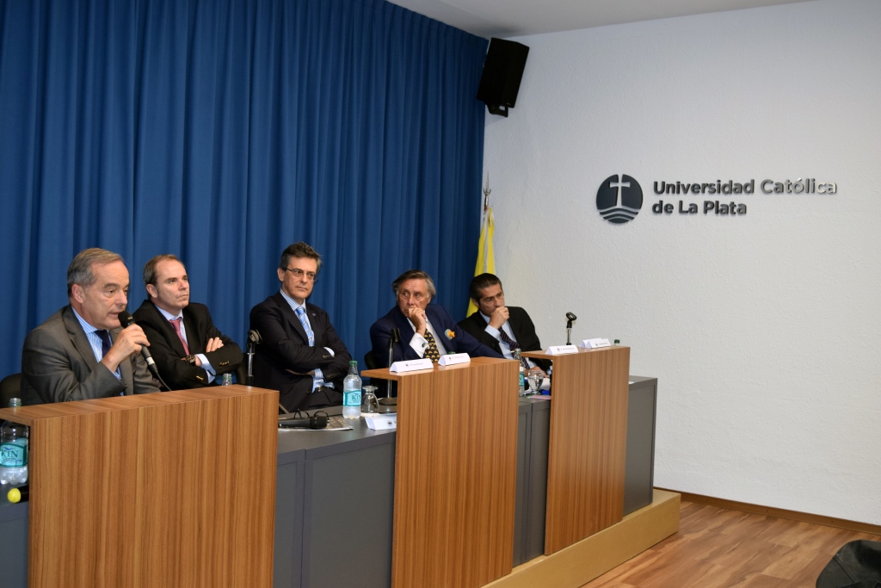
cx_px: 440
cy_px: 294
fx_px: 918
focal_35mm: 38
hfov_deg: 51.3
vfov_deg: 35.5
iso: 800
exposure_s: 1/125
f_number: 5.6
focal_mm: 25
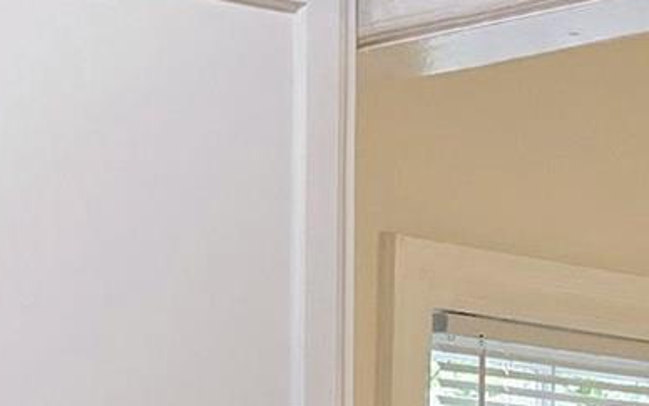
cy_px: 1109
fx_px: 3416
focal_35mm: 193
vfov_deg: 6.4
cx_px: 515
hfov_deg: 10.8
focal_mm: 5.4
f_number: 1.8
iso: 100
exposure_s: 1/120
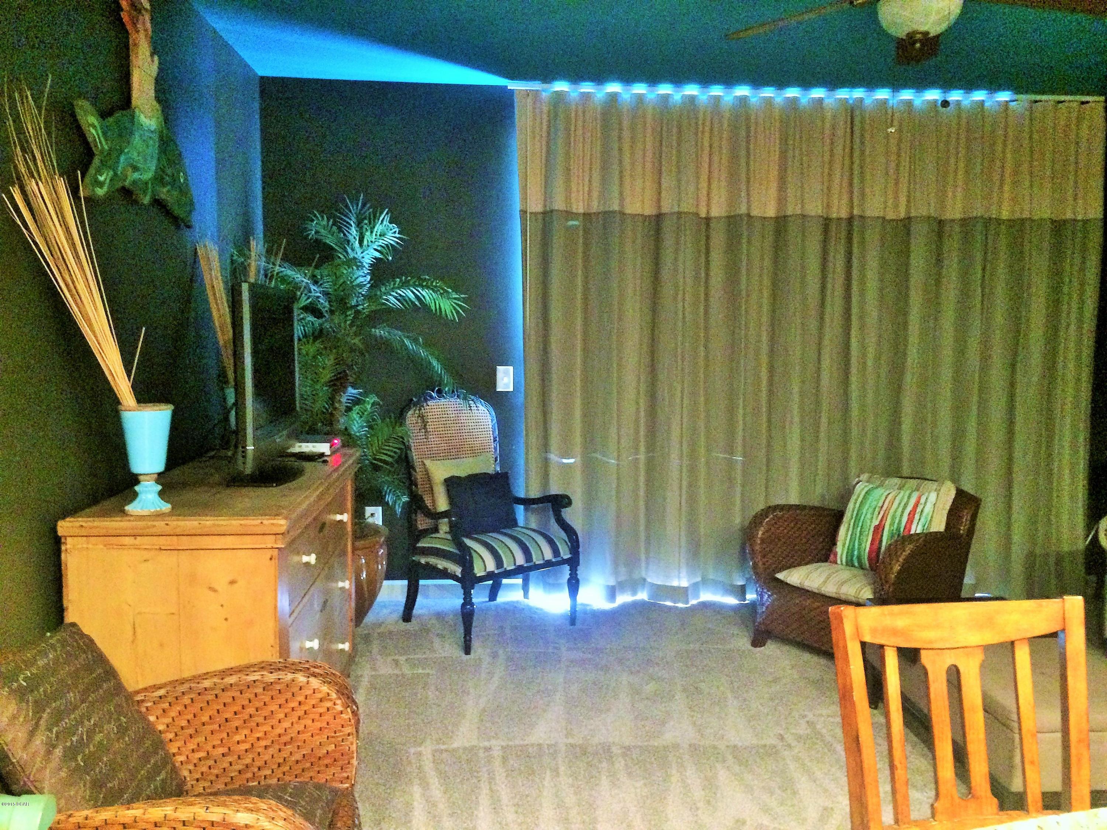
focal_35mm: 29
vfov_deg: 48.2
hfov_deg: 61.7
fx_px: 927
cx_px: 554
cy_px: 415
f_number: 2.2
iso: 640
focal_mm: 4.15
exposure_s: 1/15
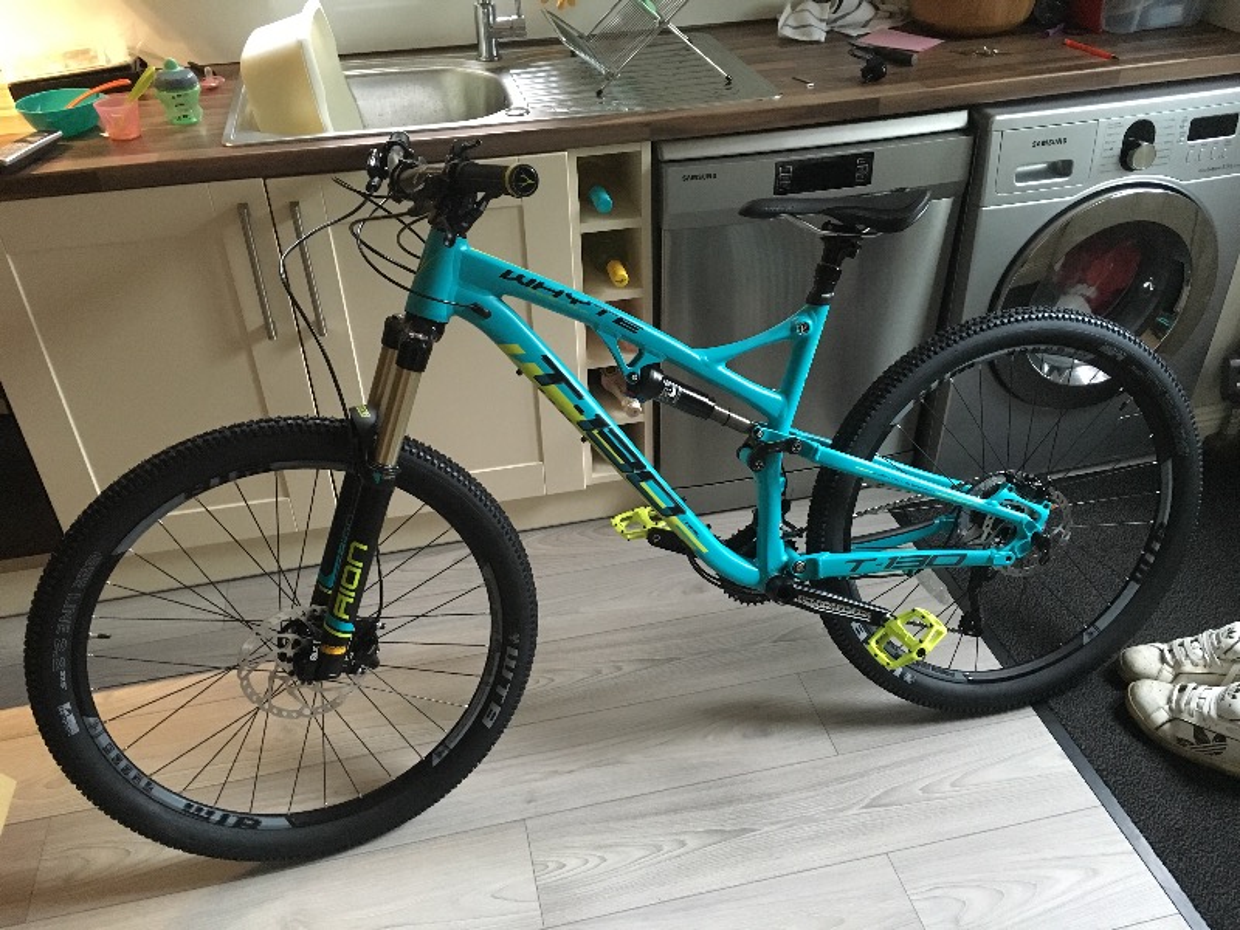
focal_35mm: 29
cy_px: 465
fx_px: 1039
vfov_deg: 48.2
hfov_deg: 61.7
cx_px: 620
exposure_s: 1/17
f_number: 2.2
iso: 250
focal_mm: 4.15
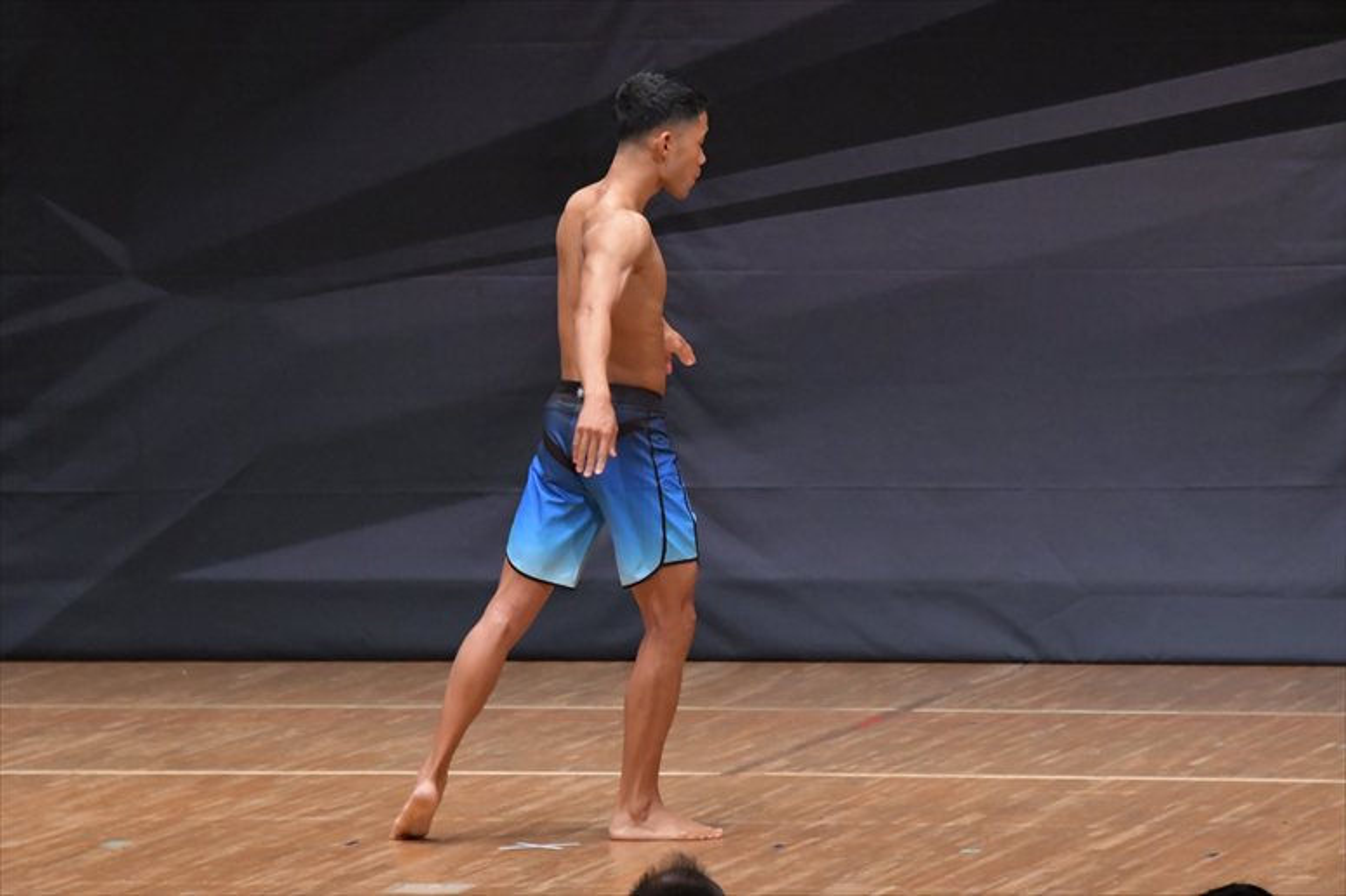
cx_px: 673
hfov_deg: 7.2
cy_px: 448
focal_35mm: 285
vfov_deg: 4.8
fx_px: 10651
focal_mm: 190
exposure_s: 1/400
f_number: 5.6
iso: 6400
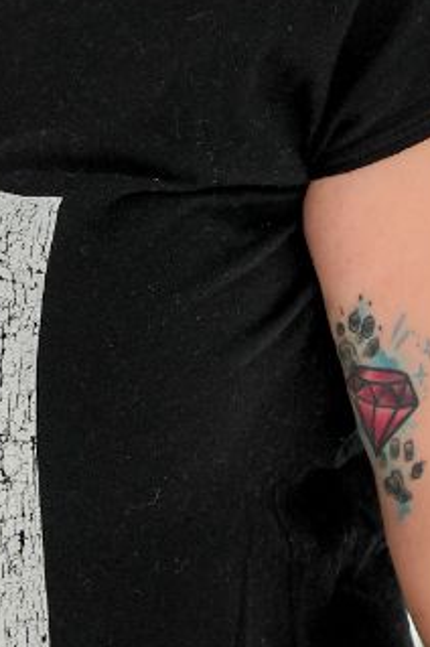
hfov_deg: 6.0
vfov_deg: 8.9
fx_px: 4040
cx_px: -139
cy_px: -318
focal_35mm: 225
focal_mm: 35
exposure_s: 1/160
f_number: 4.5
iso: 125
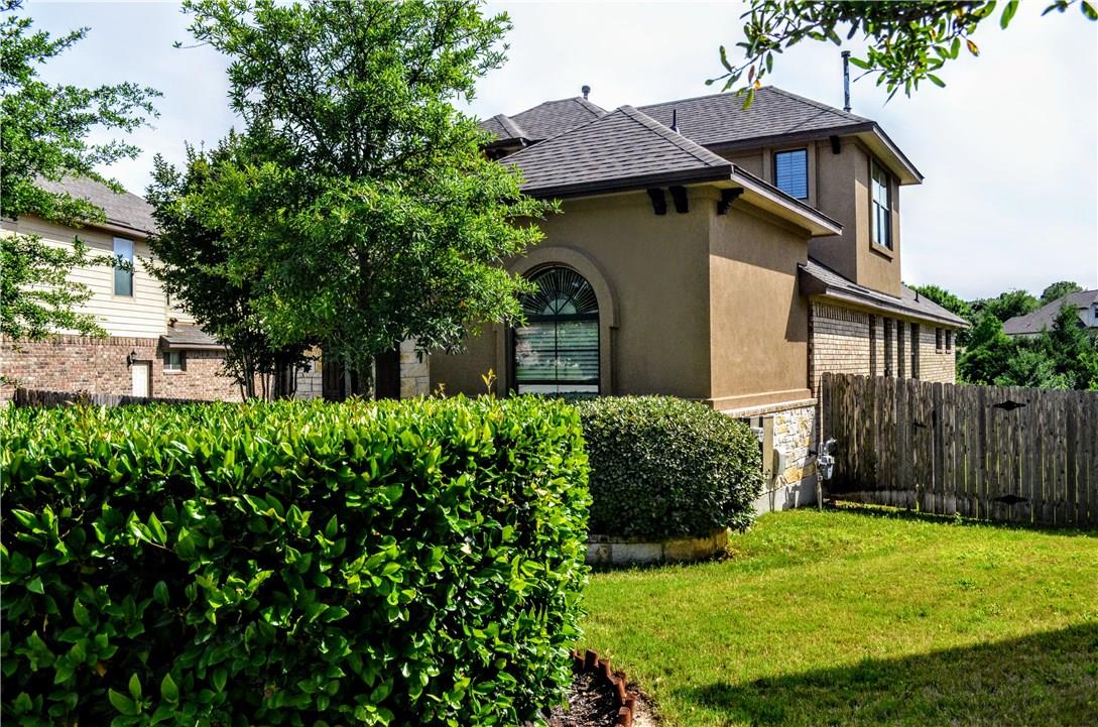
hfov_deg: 67.5
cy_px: 364
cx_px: 549
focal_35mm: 27
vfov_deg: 47.7
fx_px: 822
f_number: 6.3
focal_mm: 18
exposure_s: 1/4000
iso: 1250
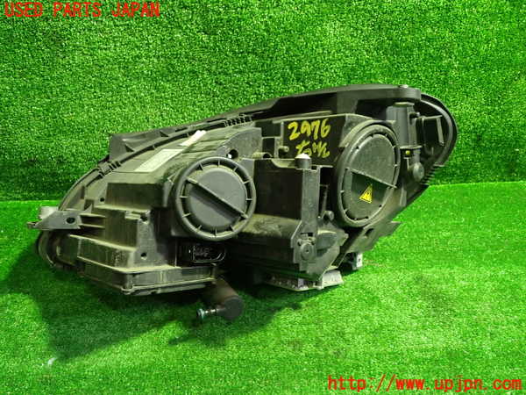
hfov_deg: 60.0
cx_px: 263
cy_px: 198
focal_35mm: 30
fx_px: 456
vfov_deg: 46.8
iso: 500
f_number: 2.3
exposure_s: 1/30
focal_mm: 5.4
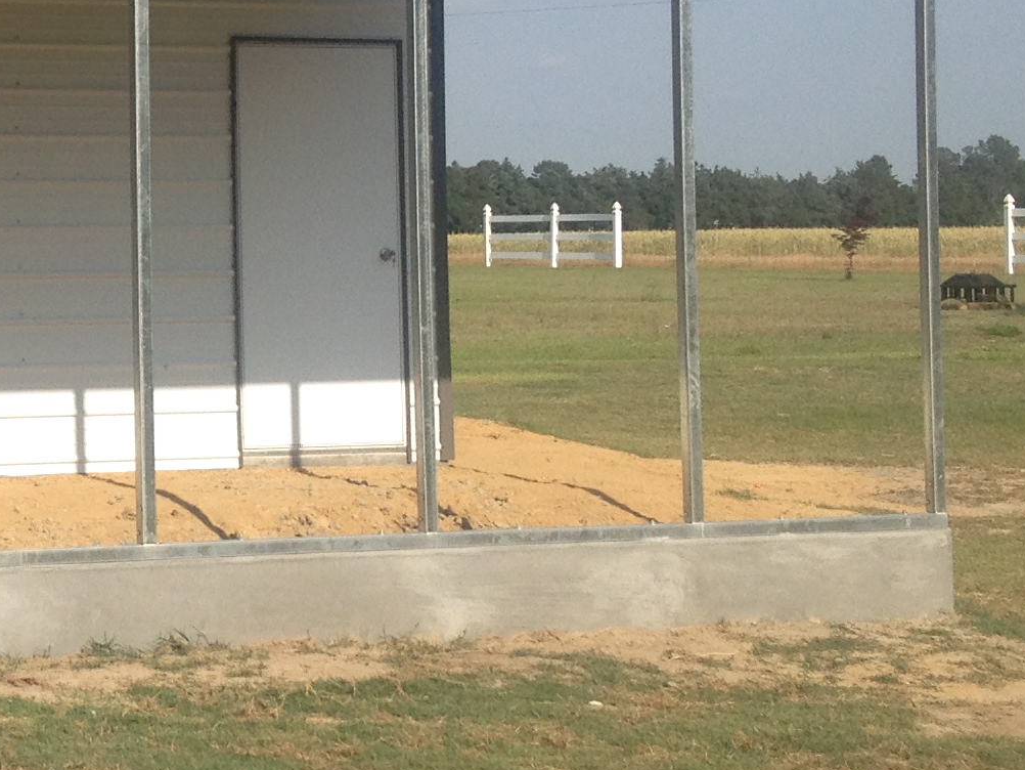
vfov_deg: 12.9
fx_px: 3376
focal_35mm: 114
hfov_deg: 16.5
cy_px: 169
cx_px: -222
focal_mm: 4.28
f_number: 2.4
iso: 50
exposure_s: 1/1493
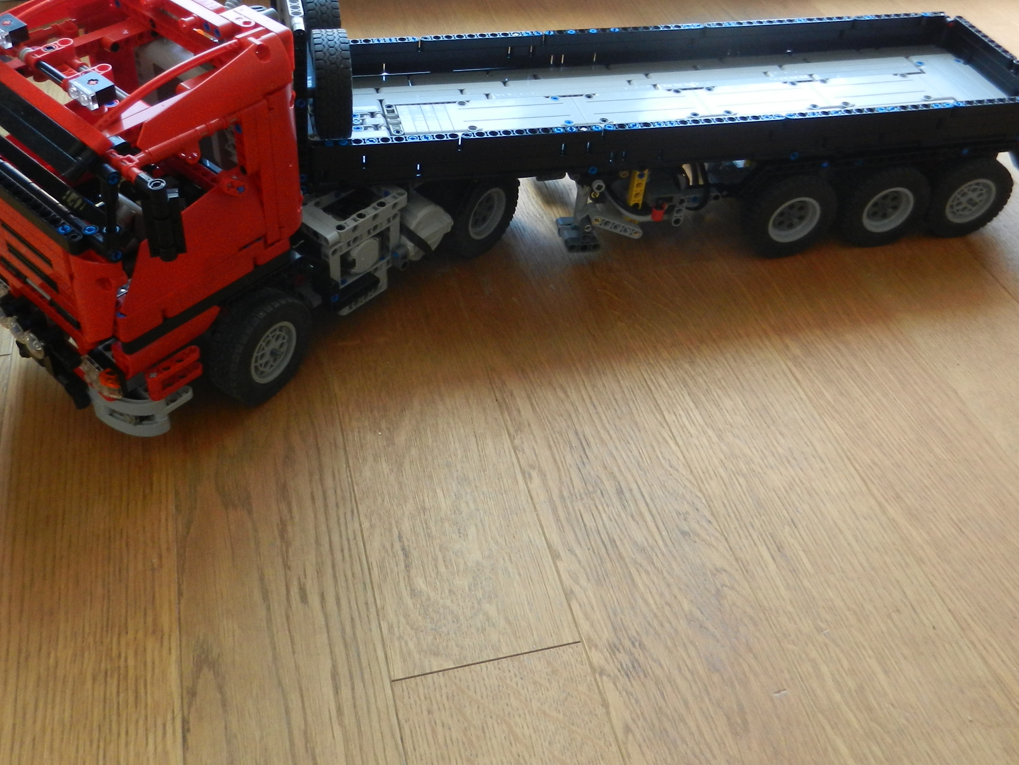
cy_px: 238
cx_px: 481
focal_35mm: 35
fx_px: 1031
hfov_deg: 52.6
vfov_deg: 40.1
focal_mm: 4.5
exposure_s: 1/30
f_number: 3.5
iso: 280
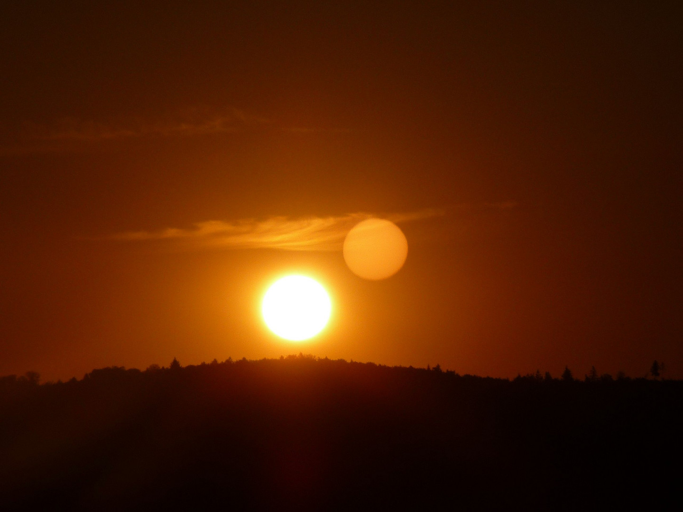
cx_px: 342
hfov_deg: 5.2
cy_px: 256
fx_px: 7478
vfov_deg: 3.9
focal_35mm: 379
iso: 100
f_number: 11
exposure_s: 1/1600
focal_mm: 47
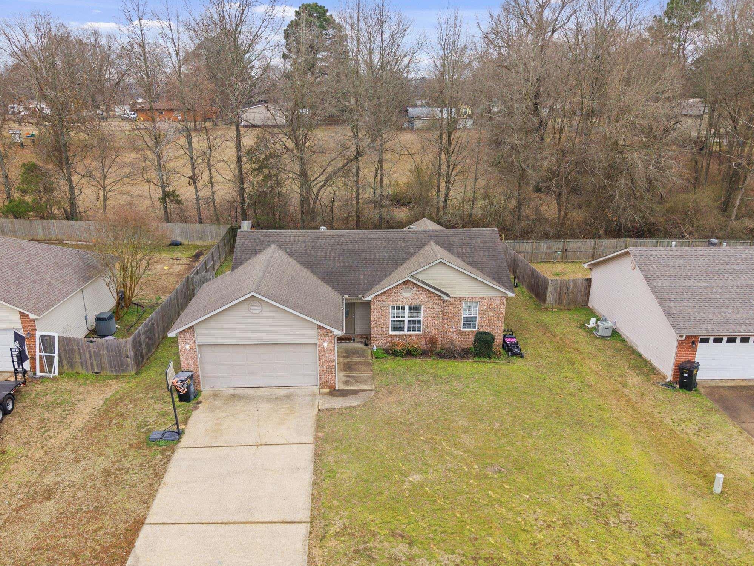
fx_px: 653
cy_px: 343
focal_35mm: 30
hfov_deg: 60.0
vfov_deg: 46.5
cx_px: 369
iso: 130
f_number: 1.8
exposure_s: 1/15
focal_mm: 8.67
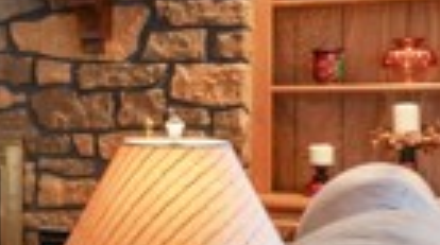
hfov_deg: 21.6
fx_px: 850
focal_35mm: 73
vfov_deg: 16.4
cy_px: 115
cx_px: -300
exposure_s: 5
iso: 200
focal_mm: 16
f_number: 9
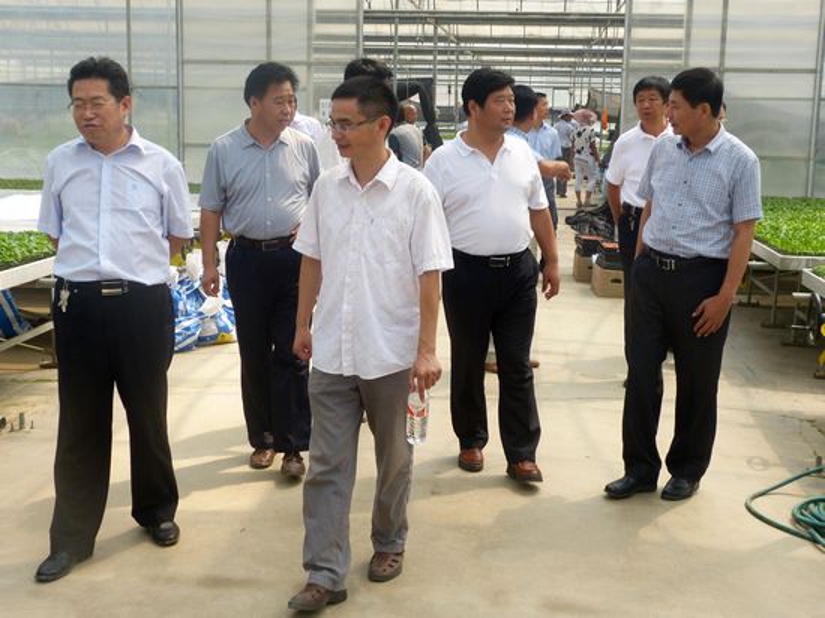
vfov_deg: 29.7
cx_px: 412
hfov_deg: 38.9
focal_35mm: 49
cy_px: 309
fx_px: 1167
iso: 100
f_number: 4
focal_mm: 8.5
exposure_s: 1/160
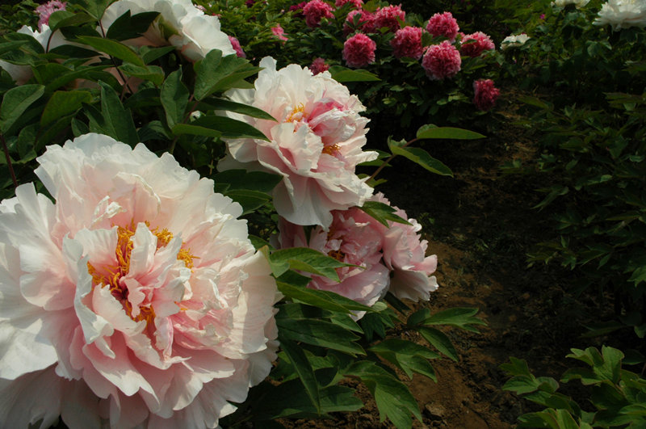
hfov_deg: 67.5
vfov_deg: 47.8
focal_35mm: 27
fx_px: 484
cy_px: 214
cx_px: 323
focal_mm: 18
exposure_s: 1/250
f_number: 22
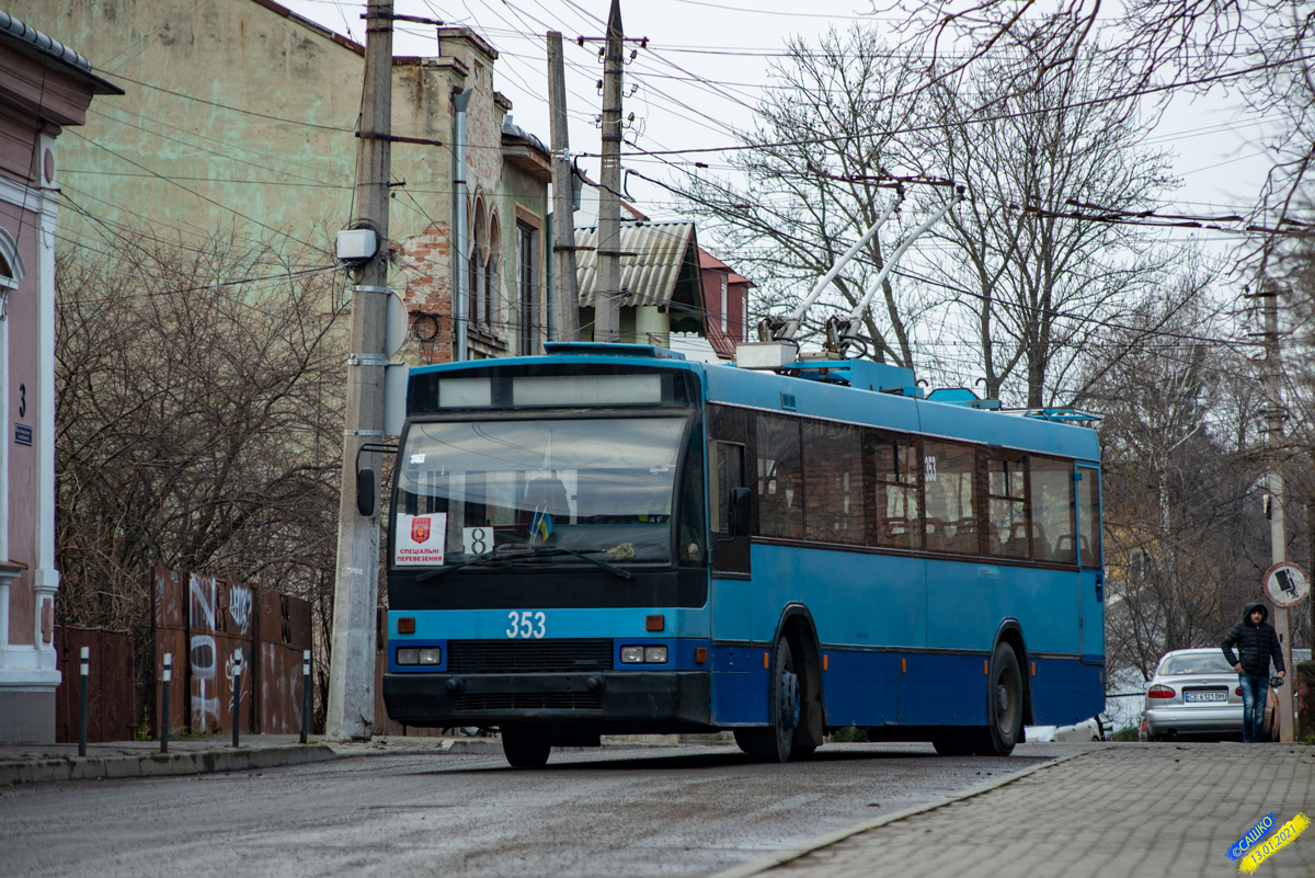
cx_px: 658
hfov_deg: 14.1
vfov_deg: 9.5
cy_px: 439
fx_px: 5298
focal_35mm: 145
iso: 640
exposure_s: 1/200
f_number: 5.6
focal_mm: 145
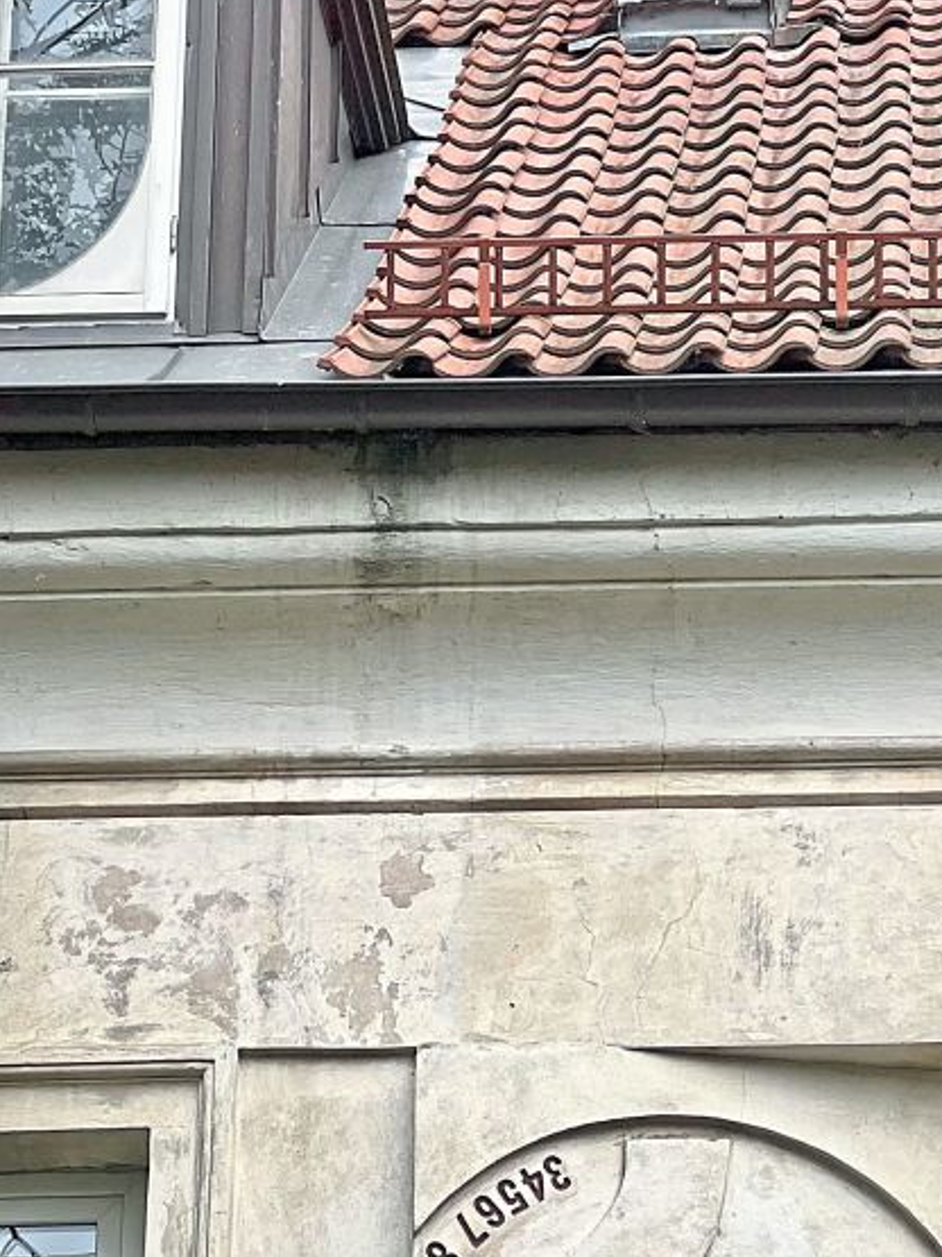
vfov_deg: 11.5
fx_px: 6243
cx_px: 688
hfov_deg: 8.6
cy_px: 618
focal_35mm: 172
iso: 25
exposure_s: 1/274
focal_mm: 9
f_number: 2.8
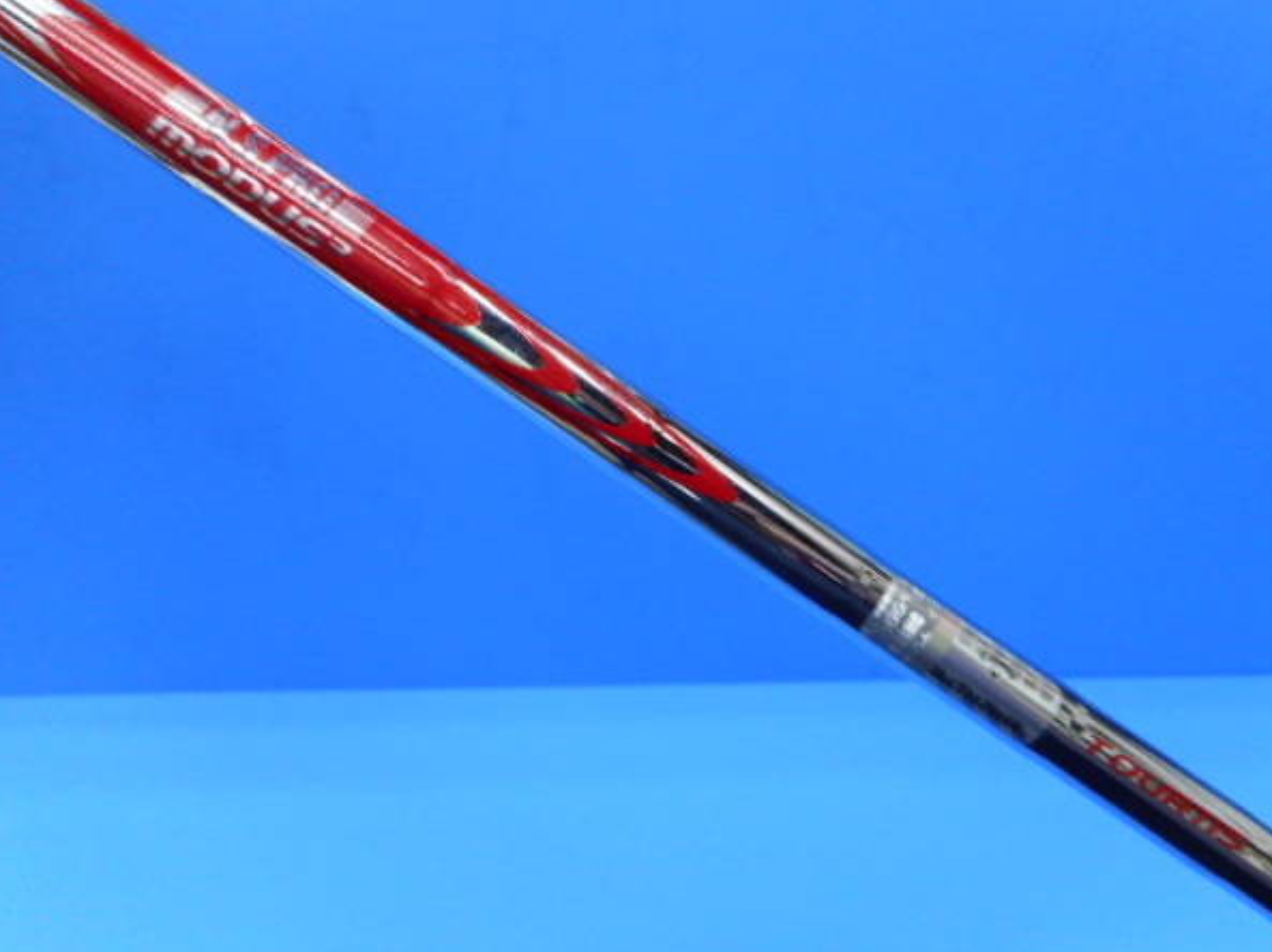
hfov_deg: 65.3
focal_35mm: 27
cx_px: 669
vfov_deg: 51.3
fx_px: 992
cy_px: 463
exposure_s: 1/30
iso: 140
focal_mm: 4.5
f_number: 3.7
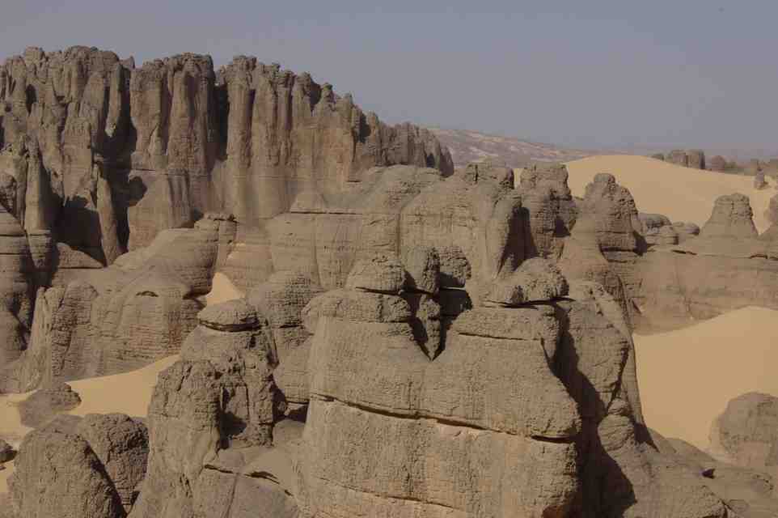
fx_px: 1620
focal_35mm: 75
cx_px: 389
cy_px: 259
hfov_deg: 27.0
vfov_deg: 18.2
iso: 100
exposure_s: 1/125
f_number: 13
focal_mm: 49.9
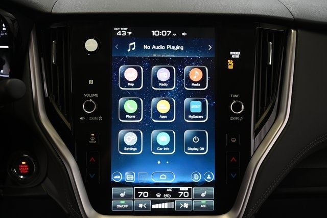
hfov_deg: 54.5
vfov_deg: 37.8
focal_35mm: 35
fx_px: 318
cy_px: 109
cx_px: 164
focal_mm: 35
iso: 640
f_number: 4
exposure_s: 1/30
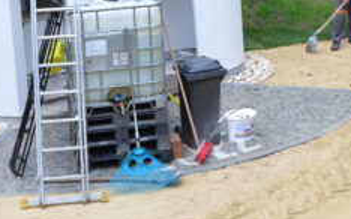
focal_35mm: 120
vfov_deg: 10.6
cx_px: 326
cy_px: -76
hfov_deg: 17.1
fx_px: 1147
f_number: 5
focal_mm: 24
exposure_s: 1/100
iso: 200
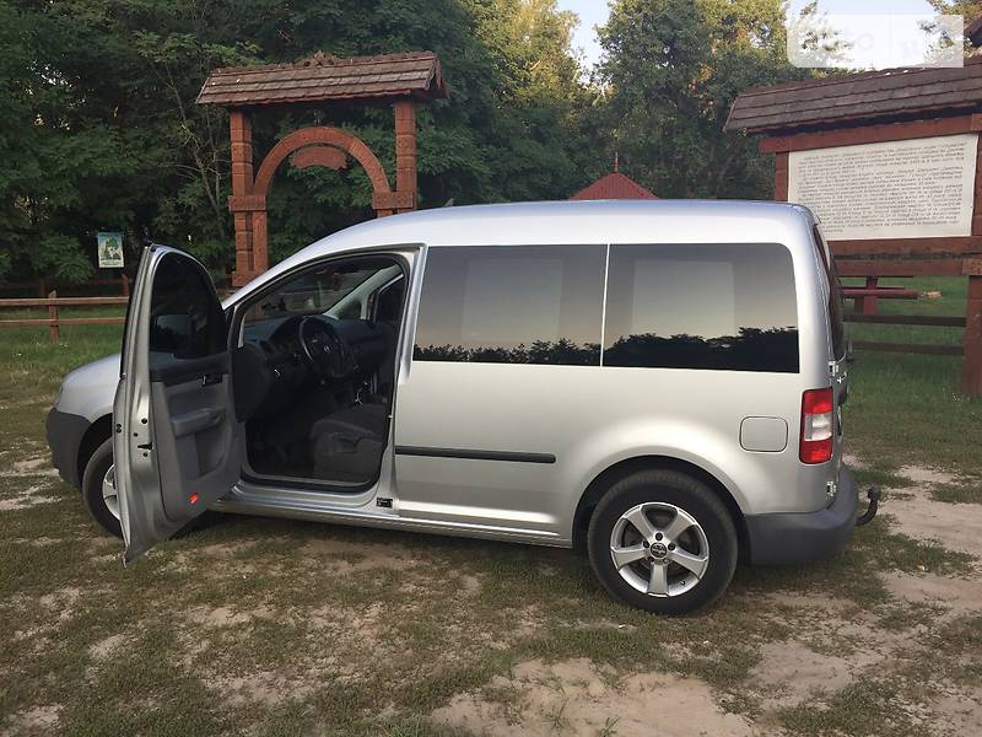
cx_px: 491
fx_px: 823
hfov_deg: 61.7
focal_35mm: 29
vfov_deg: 48.2
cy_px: 368
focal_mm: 4.2
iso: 32
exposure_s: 1/260
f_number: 2.2
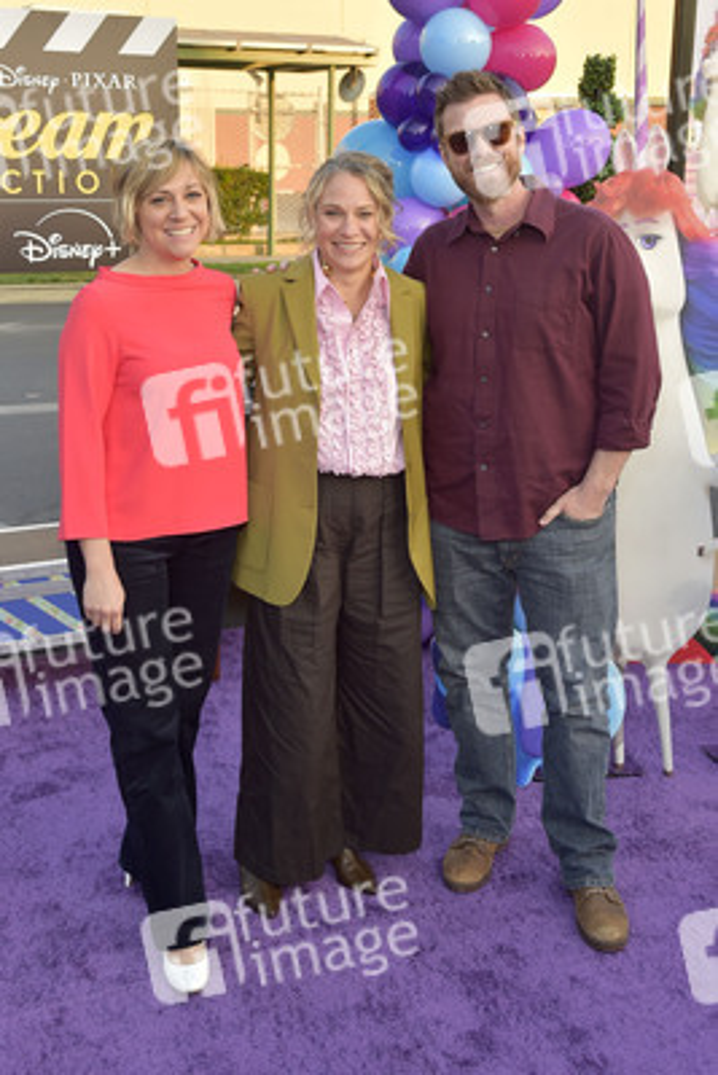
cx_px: 359
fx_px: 1136
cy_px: 538
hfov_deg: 35.1
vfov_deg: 50.7
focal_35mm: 38
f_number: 6.3
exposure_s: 1/250
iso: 640
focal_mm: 38
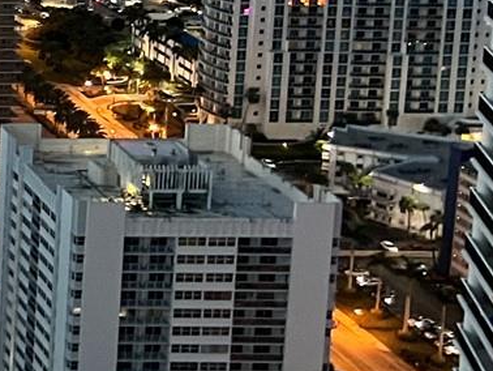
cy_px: -86
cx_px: -498
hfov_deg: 14.7
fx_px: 1568
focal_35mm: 110
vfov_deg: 13.1
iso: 640
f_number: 1.5
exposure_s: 1/30
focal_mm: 5.7
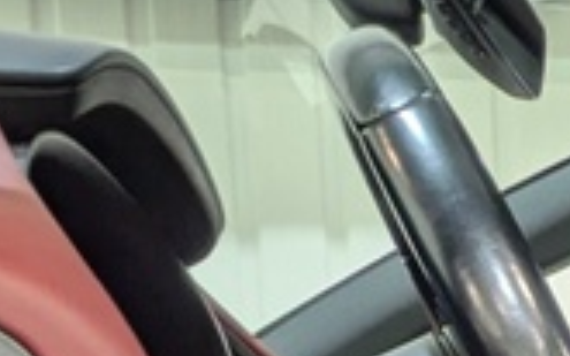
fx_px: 1429
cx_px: 760
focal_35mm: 92
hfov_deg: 20.4
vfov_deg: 12.2
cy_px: 764
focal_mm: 1.83
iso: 90
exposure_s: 1/33.3
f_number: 2.2
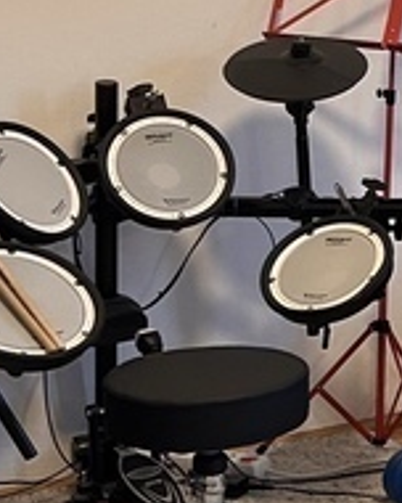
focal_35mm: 137
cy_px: 161
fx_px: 2037
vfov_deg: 14.0
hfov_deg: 10.2
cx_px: 854
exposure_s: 1/50
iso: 160
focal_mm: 5.7
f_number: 1.5
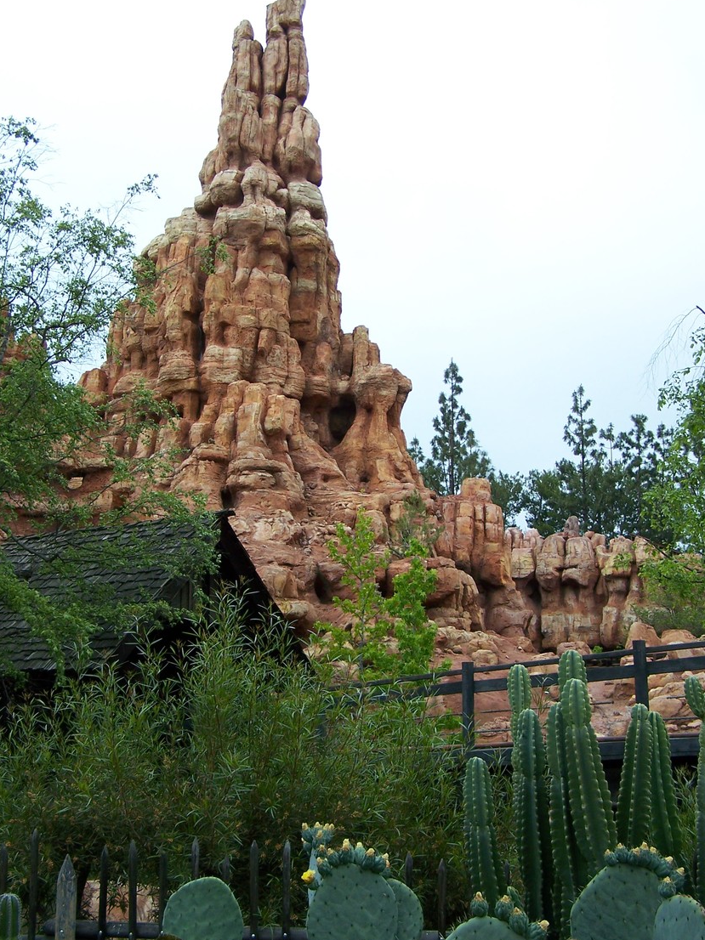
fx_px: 1195
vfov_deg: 43.0
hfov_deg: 32.9
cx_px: 338
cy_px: 477
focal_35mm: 44
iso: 80
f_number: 2.8
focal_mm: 6.3
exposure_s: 1/500
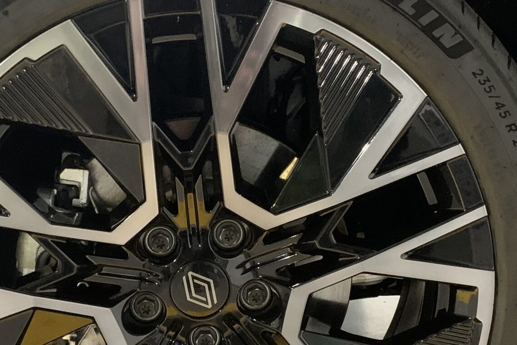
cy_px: 241
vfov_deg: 22.1
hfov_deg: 32.8
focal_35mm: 61
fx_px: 876
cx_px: 210
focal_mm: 4.25
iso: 800
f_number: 1.8
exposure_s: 1/25
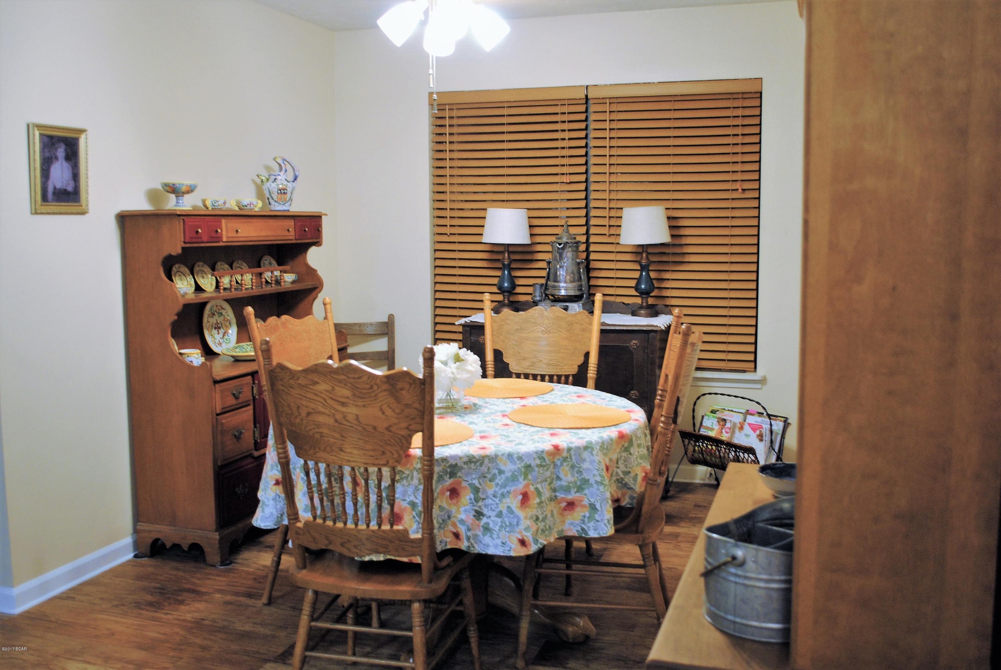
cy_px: 335
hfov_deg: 57.2
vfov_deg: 40.1
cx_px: 500
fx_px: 919
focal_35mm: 33
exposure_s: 1/10
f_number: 4
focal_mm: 22
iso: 400
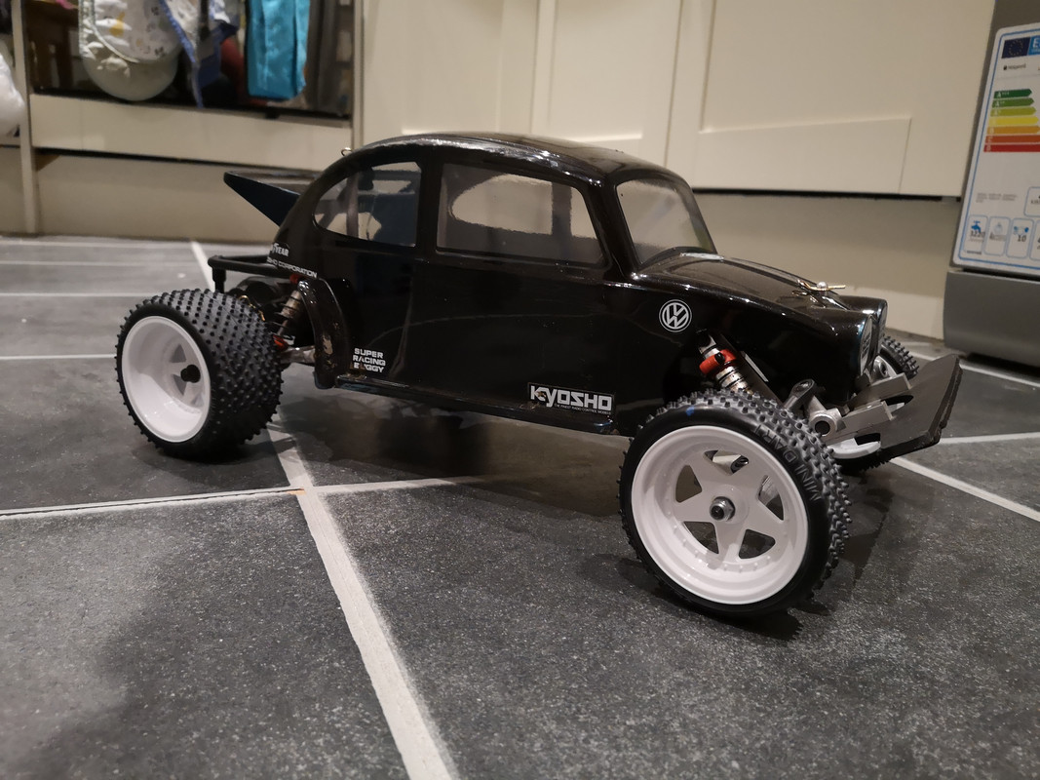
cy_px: 390
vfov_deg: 51.3
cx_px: 520
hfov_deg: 65.3
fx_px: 811
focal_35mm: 27
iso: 500
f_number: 1.8
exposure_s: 1/25
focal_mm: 3.95
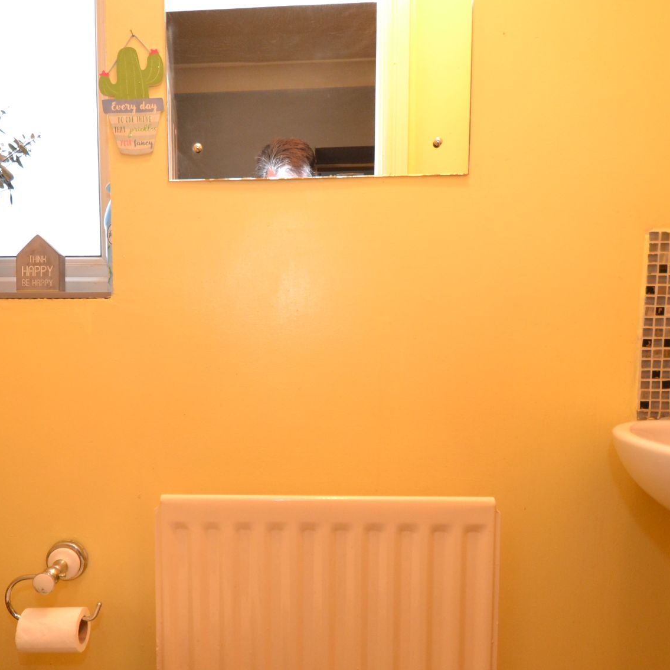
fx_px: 504
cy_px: 398
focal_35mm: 23
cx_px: 267
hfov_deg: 66.6
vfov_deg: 66.7
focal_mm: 10
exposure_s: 1/60
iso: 1000
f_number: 3.5
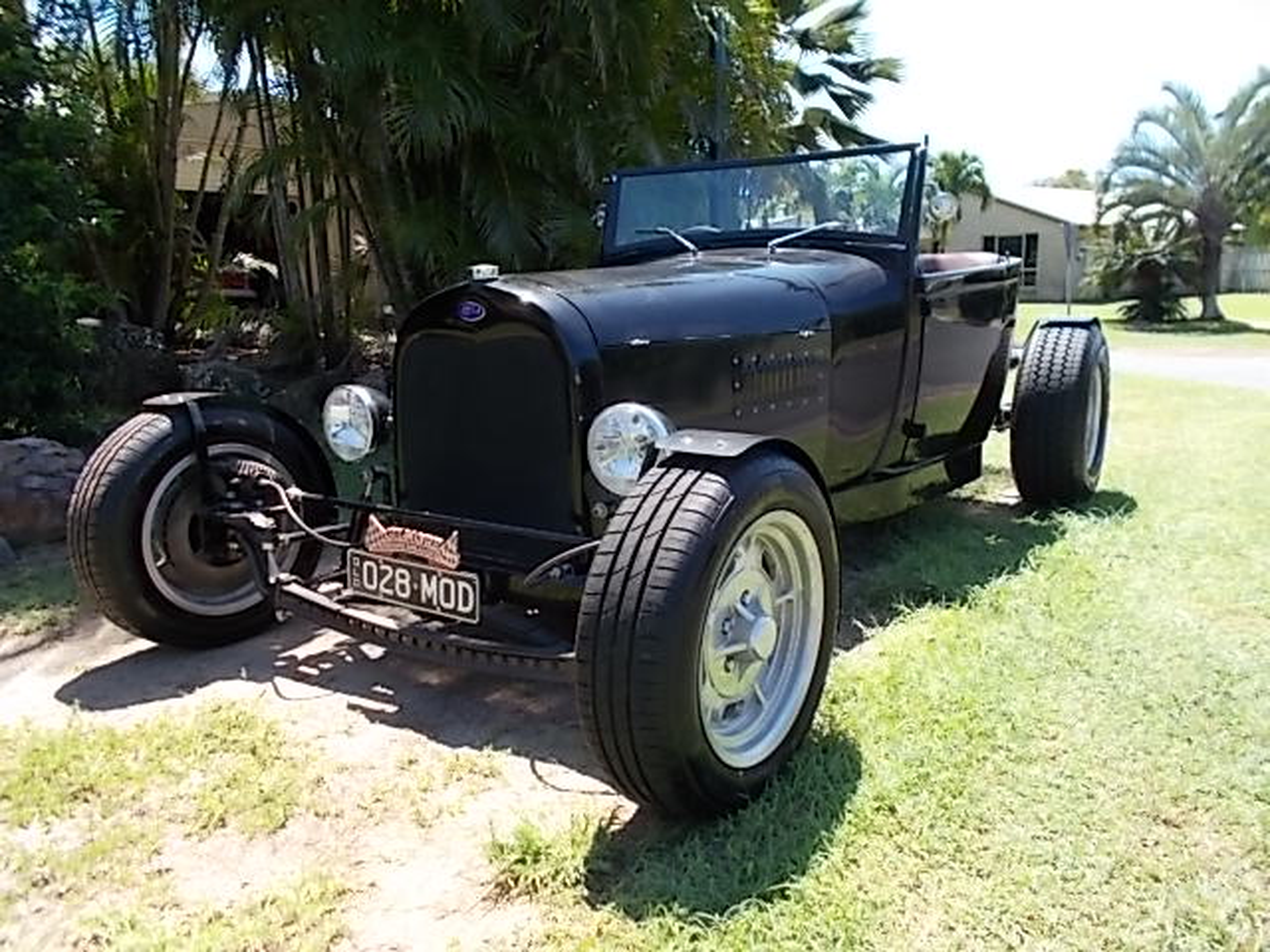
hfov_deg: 67.3
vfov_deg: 53.1
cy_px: 476
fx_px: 954
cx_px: 635
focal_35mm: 26
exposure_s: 1/250
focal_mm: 4.6
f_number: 3.2
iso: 80
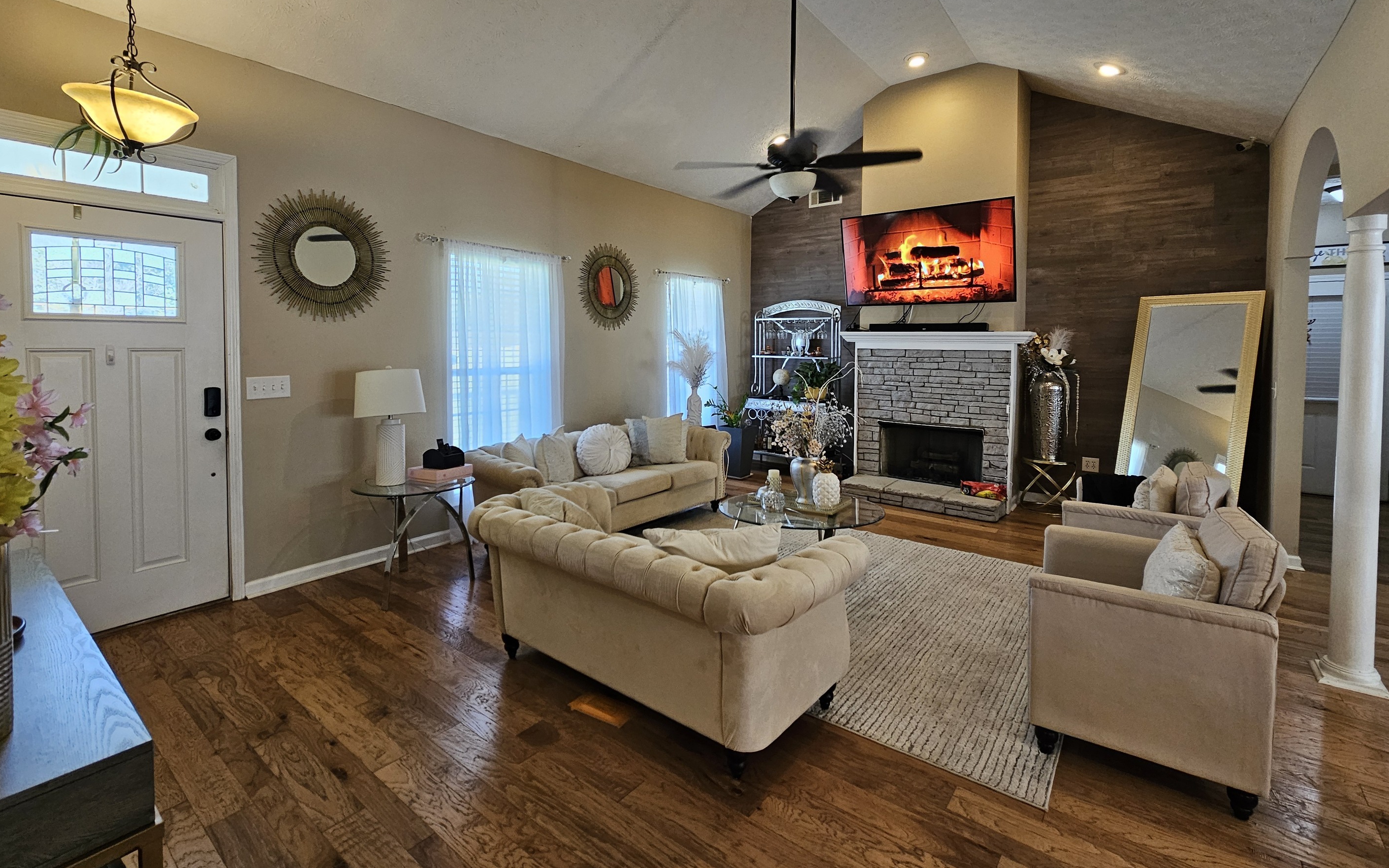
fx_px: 568
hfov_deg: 101.4
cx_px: 682
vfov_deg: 74.3
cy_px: 364
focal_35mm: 15
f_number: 2.2
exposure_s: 1/60
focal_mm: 2.2
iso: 160
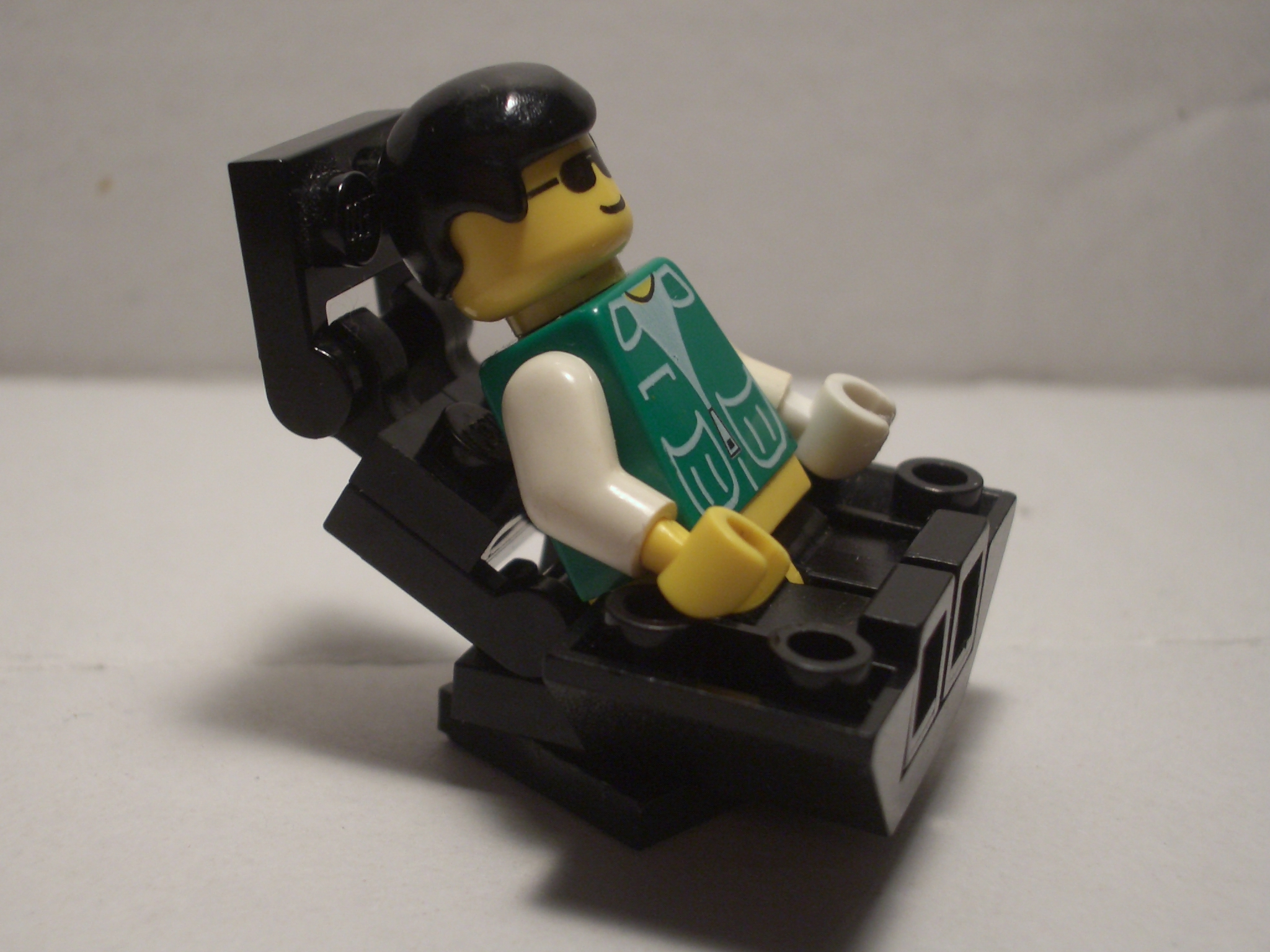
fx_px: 2275
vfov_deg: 23.7
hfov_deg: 31.2
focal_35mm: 62
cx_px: 635
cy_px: 476
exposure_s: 1/80
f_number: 3.5
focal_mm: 10.2
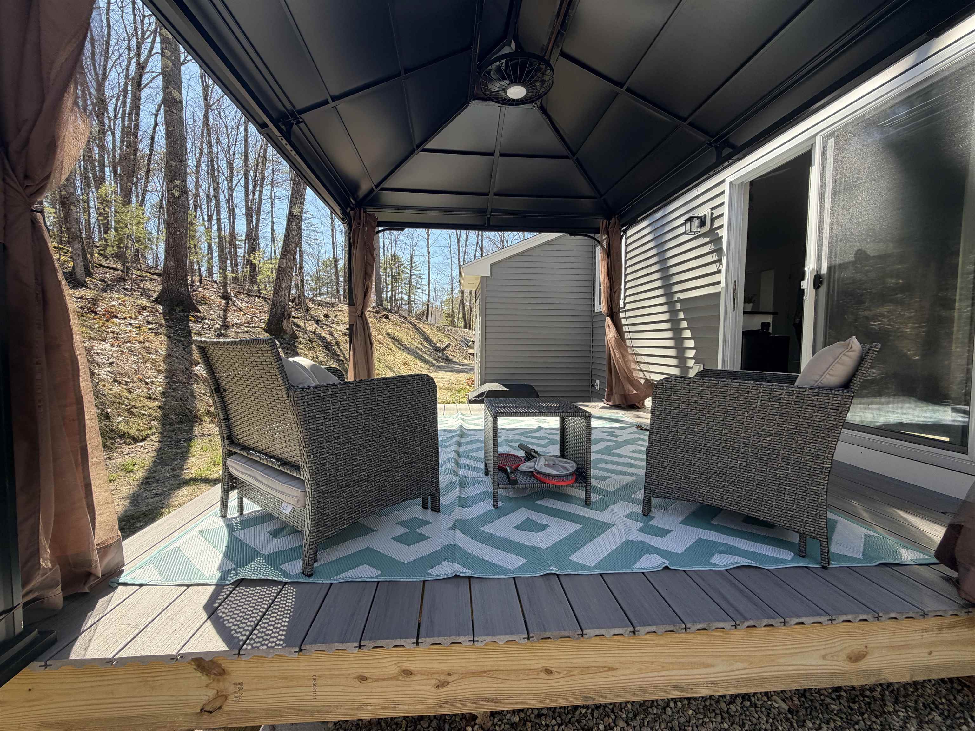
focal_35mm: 14
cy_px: 366
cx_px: 488
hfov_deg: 102.1
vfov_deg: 85.7
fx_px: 394
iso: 50
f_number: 2.2
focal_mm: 2.22
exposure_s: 1/351
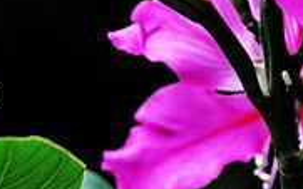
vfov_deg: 1.9
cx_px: 352
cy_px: 58
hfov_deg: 3.0
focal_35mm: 708
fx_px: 5847
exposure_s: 1/800
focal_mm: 105
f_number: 5.3
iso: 800
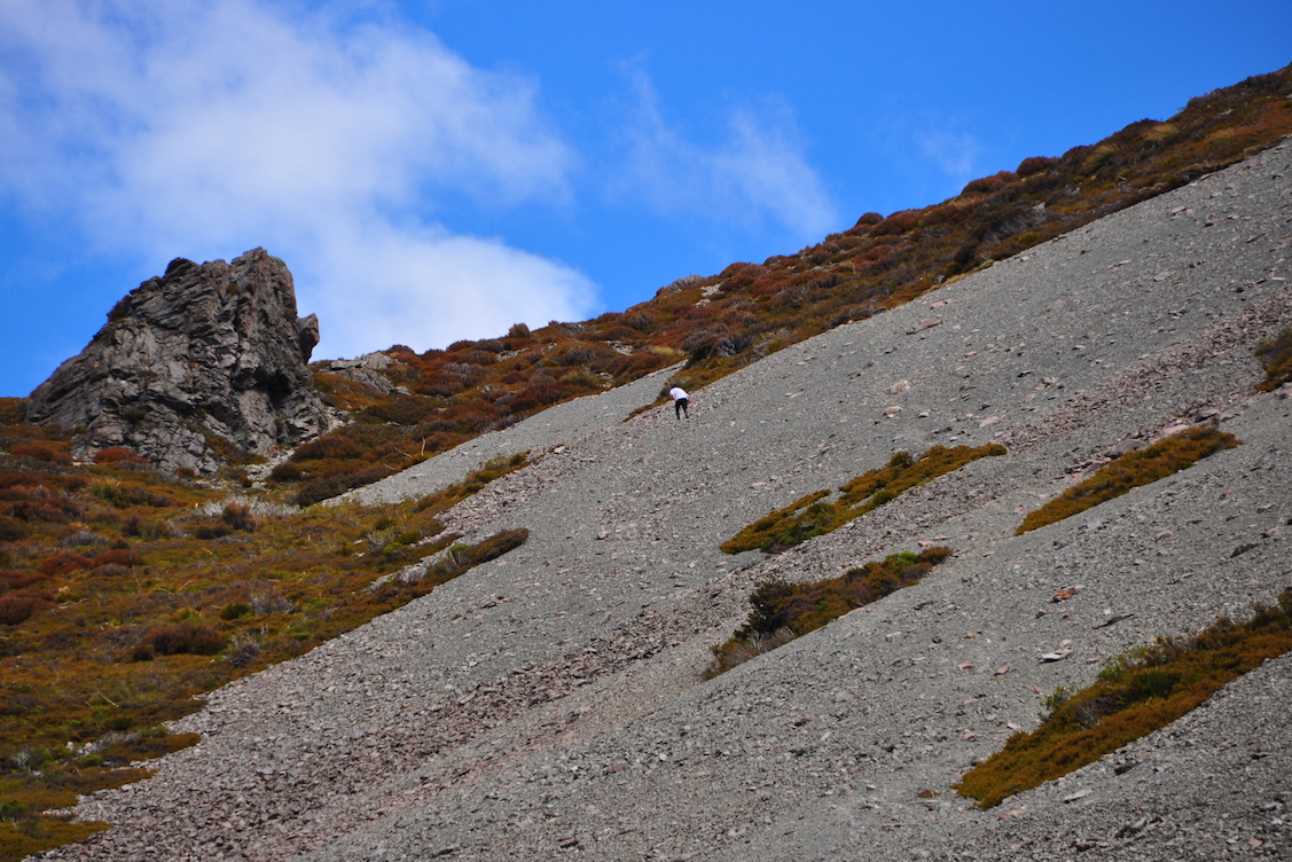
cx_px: 620
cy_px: 425
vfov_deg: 4.4
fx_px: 11271
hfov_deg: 6.6
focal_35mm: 314
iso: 200
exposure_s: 1/640
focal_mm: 200
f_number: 5.6
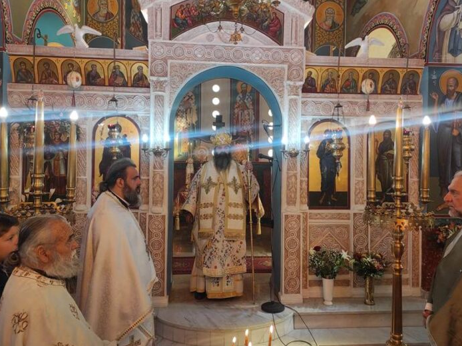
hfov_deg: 65.4
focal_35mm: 27
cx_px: 240
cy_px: 165
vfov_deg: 51.3
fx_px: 360
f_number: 1.89
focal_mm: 5.43
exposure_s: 1/50
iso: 123
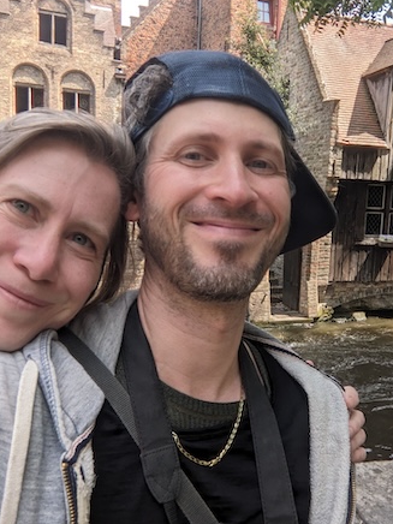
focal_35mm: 33
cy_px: 262
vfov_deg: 55.4
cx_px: 284
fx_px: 500
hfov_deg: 41.9
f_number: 2
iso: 33
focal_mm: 2.51
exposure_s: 1/419
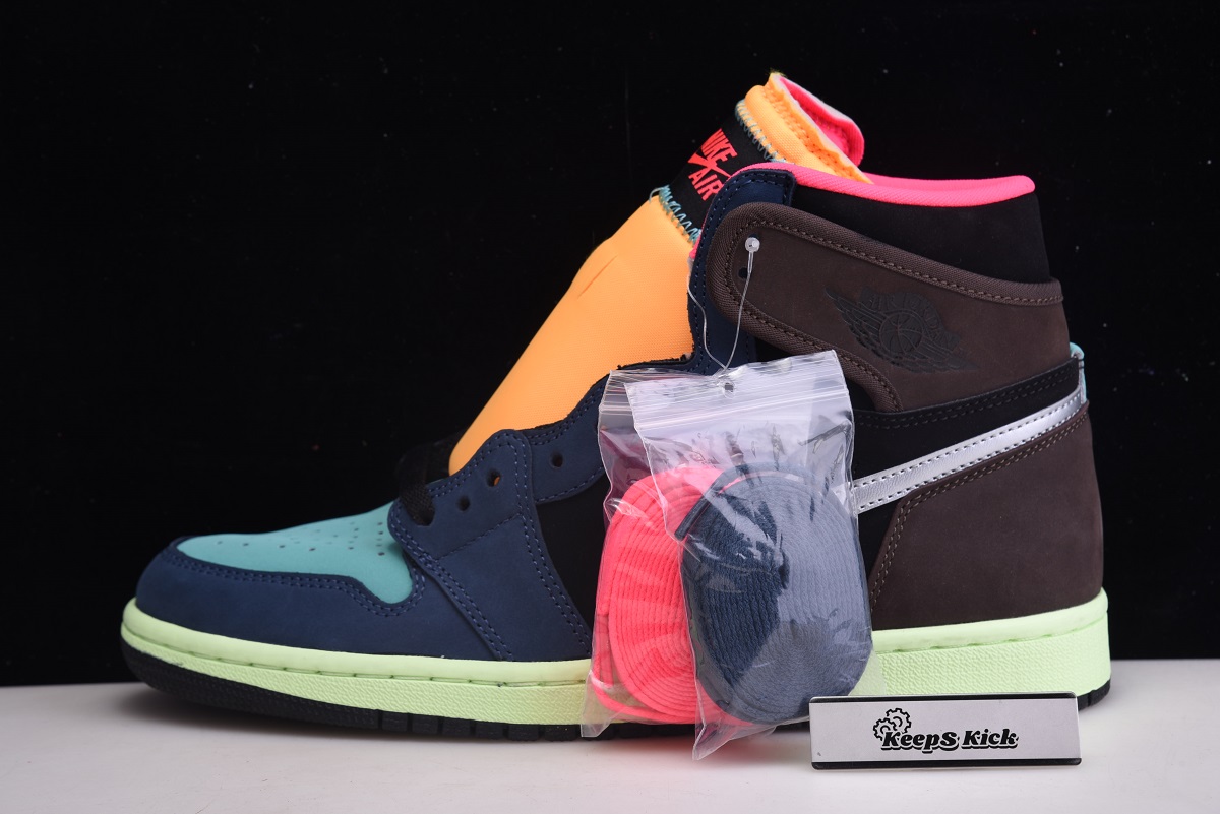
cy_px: 407
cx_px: 610
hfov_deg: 17.1
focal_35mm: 120
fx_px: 4068
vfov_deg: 11.4
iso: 100
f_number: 13
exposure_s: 1/125
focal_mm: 120
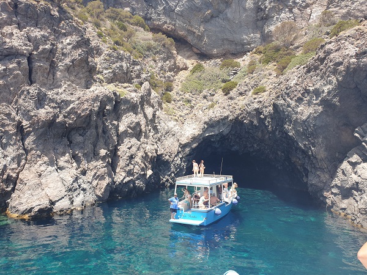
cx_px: 184
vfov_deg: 53.1
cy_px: 138
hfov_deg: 67.3
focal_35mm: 26
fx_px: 276
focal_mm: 4.3
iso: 50
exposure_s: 1/473
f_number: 2.4
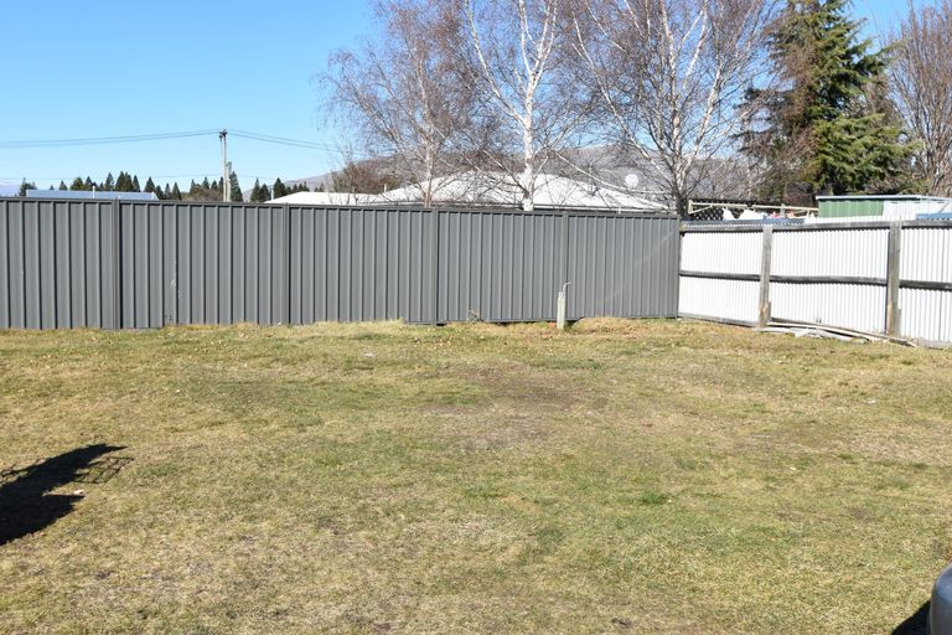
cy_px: 318
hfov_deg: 53.1
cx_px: 476
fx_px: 952
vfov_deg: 36.9
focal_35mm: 36
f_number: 10
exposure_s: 1/400
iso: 200
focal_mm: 24
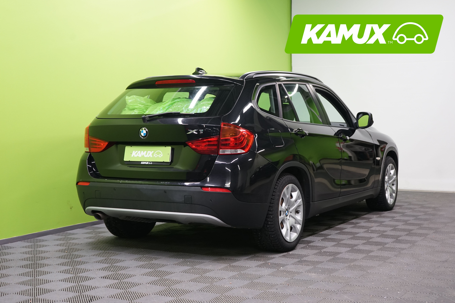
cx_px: 228
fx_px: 682
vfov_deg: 25.1
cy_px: 152
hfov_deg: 36.9
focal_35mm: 54
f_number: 5
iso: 1250
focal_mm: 54
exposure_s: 1/60
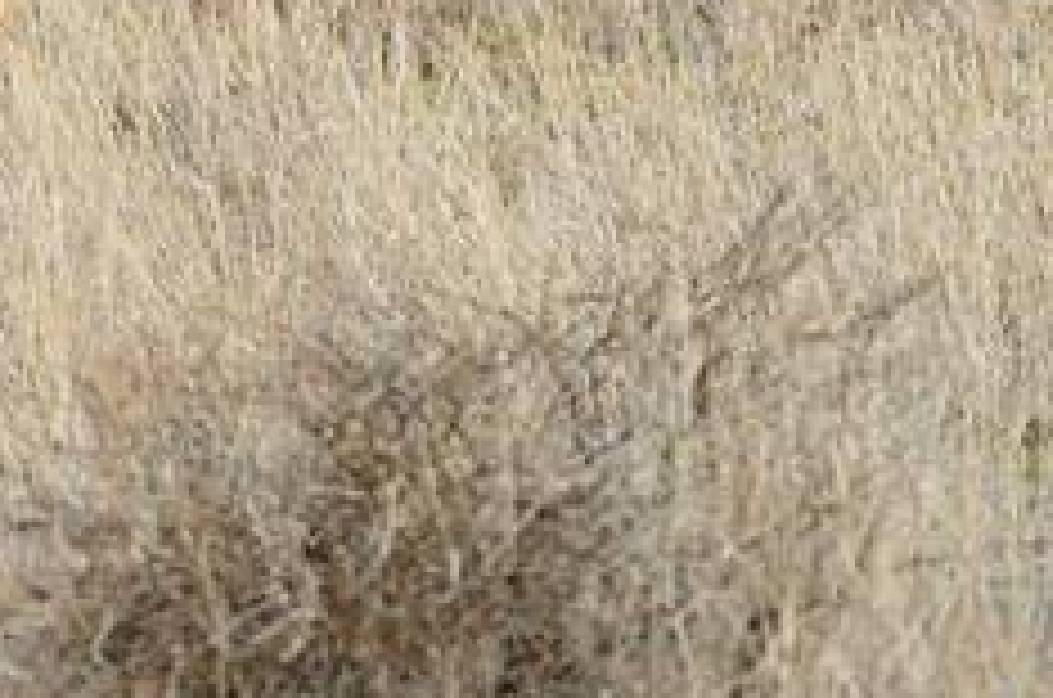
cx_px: -396
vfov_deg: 1.0
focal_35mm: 1346
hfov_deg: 1.5
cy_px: -11
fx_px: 39290
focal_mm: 300
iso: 160
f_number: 7.1
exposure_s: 1/640
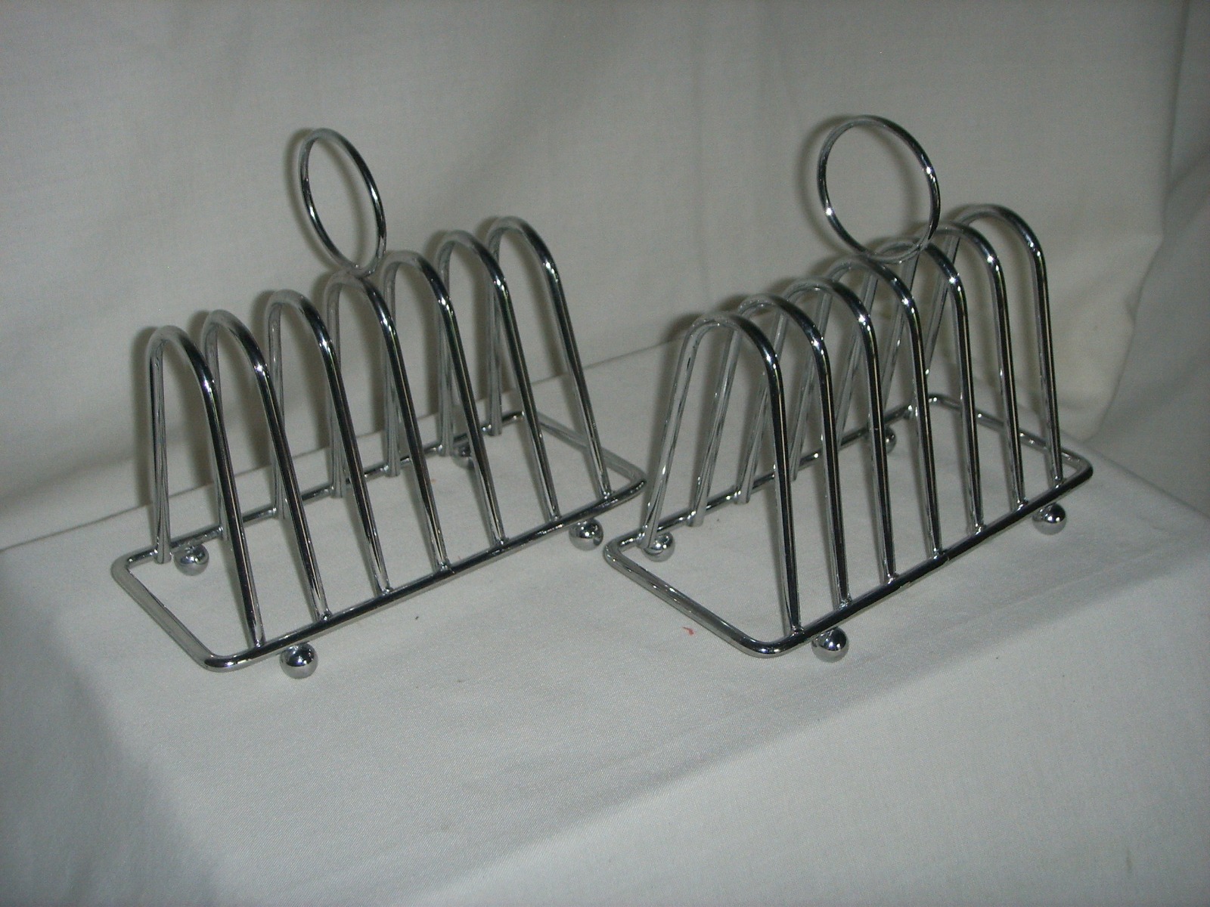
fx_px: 1748
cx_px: 605
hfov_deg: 38.2
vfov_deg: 29.1
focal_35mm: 50
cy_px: 454
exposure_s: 1/45
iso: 100
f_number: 3.8
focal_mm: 8.8
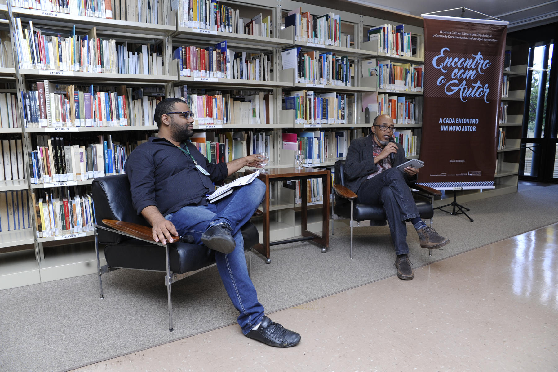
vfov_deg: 53.1
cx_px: 279
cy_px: 186
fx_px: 372
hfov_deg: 73.8
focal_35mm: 24
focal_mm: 24
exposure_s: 1/80
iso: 800
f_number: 6.3
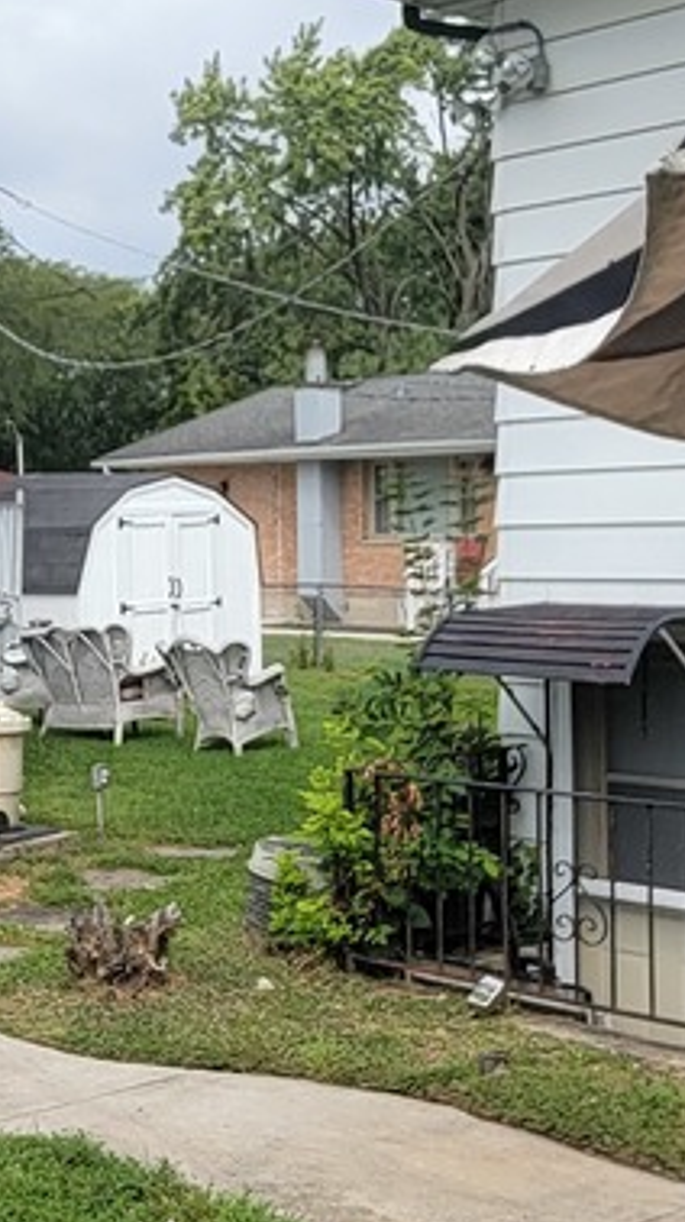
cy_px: 520
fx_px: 1748
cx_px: 271
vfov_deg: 38.4
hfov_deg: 22.1
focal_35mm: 54
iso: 50
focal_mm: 2.2
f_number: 2.2
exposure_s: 1/1859
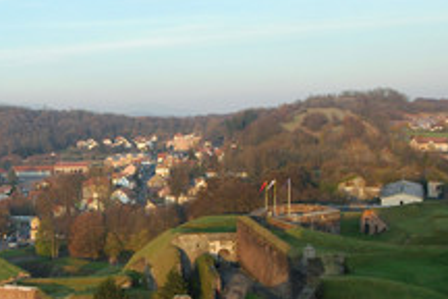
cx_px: 63
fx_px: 908
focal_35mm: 73
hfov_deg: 26.9
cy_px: 257
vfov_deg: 18.4
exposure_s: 1/125
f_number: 6.3
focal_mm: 25
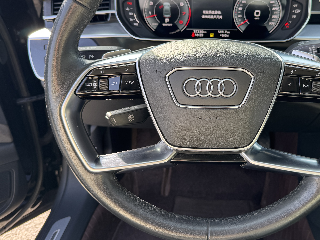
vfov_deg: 40.2
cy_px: 81
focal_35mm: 35
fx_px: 324
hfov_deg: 51.9
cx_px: 207
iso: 64
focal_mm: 6.76
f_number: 1.78
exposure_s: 1/166
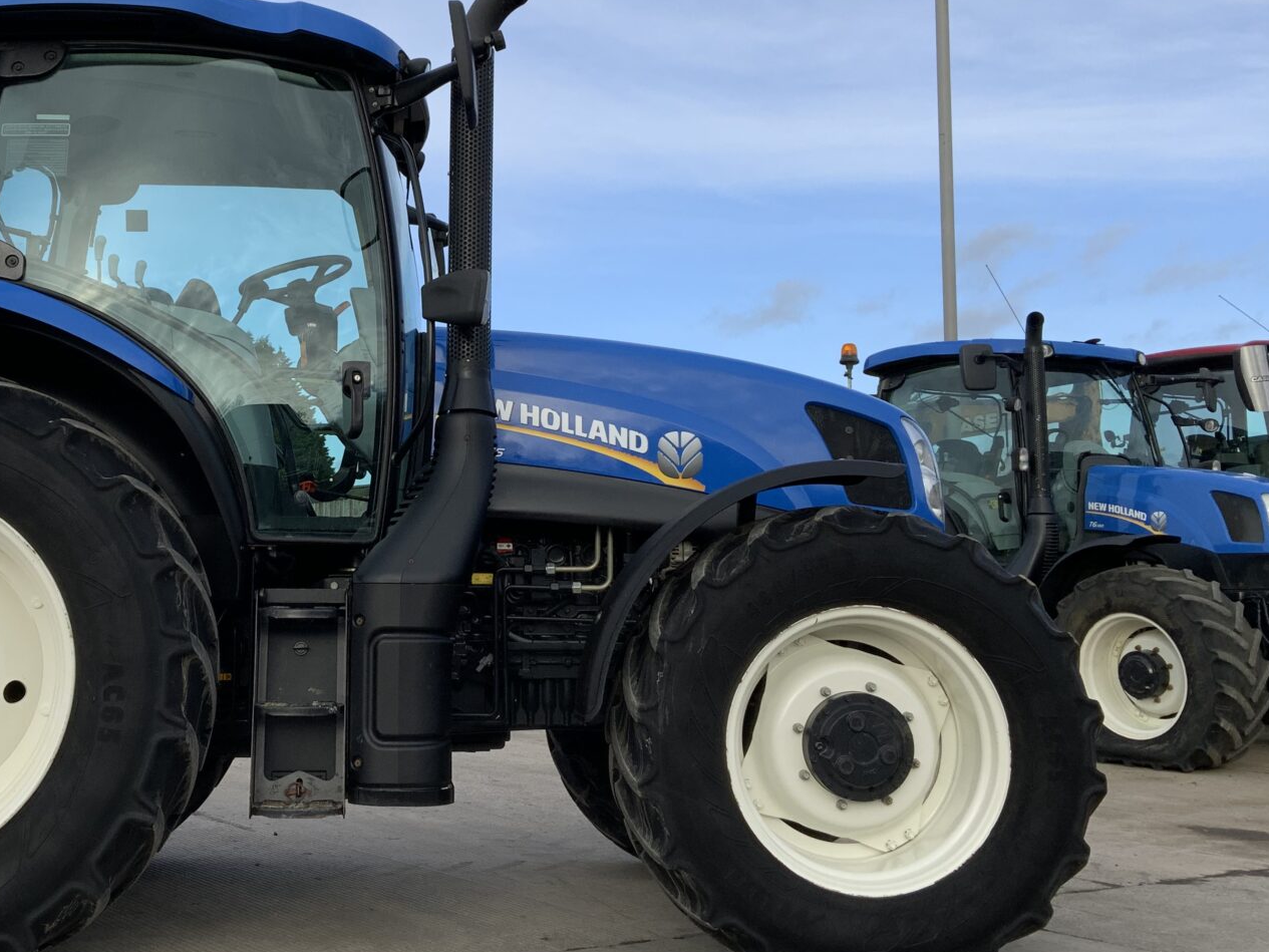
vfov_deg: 32.8
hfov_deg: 42.3
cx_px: 407
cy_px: 405
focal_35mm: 44
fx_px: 1613
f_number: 1.8
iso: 16
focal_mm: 3
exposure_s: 1/1250
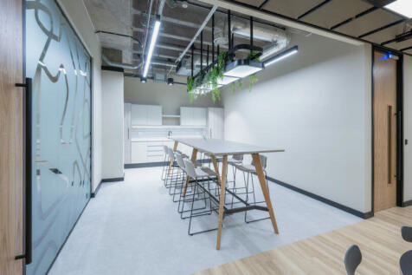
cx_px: 206
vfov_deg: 75.5
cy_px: 138
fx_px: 177
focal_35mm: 16
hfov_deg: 98.6
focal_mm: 15.5
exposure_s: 1/1.67
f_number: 10
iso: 64
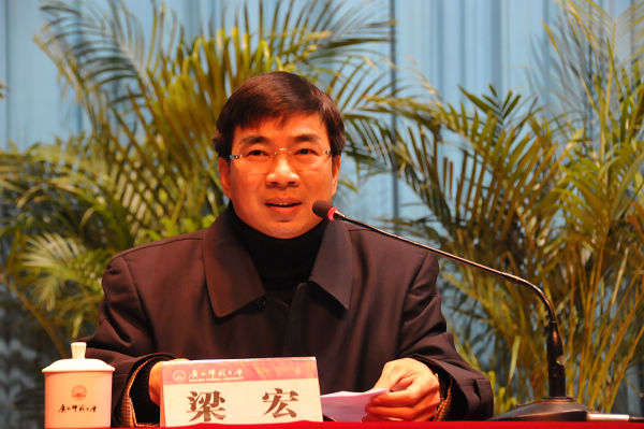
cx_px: 322
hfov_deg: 17.1
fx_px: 2145
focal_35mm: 120
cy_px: 214
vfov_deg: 11.4
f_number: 5
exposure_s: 1/30
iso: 1600
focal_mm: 80
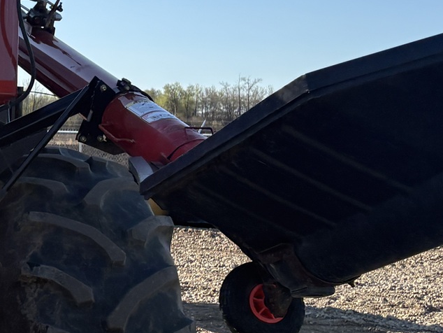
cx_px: -216
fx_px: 1229
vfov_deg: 15.4
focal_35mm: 96
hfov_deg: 18.2
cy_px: 143
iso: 64
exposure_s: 1/3448
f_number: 1.6
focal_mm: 5.96
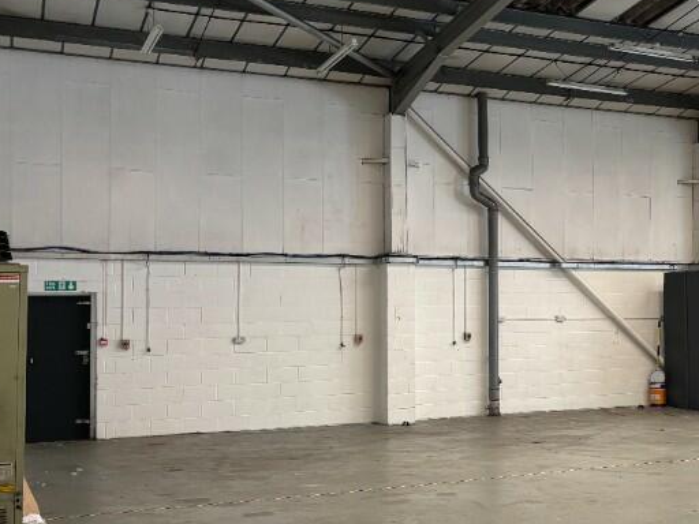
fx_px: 1050
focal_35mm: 52
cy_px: 285
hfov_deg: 35.3
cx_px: 590
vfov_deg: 28.0
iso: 160
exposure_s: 1/50
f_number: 1.6
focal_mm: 5.96
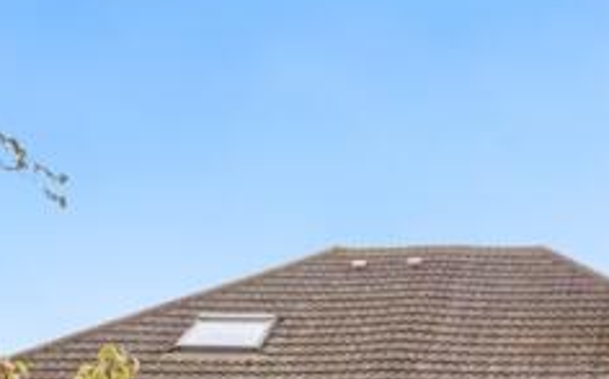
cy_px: 848
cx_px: 635
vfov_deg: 9.0
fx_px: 2205
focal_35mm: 133
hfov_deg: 15.4
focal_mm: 20
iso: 250
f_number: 8
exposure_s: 1/800
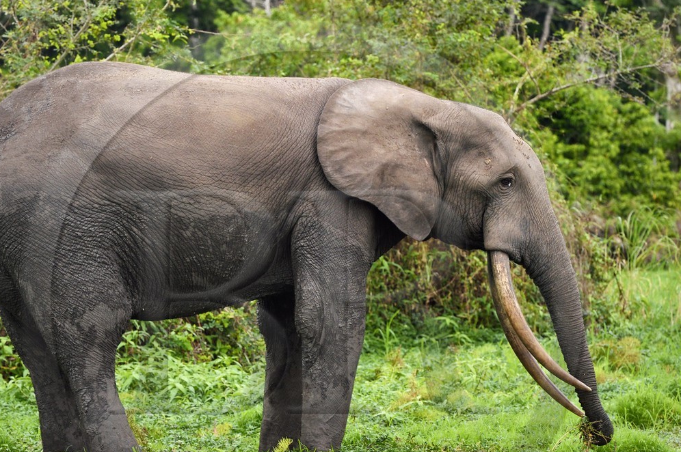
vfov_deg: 5.3
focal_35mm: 257
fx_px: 4857
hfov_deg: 8.0
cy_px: 303
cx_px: 302
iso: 800
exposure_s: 1/320
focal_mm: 160
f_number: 7.1
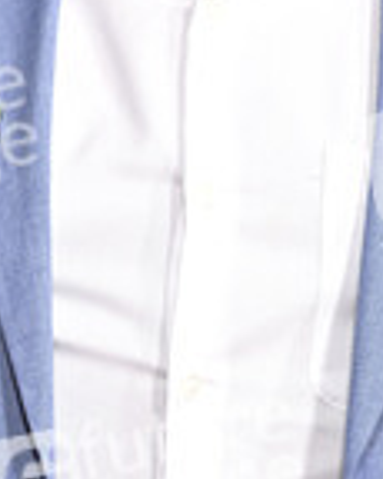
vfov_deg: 6.4
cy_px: -20
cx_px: 230
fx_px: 4241
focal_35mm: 299
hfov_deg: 5.2
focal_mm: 115
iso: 3200
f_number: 4.5
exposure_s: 1/250
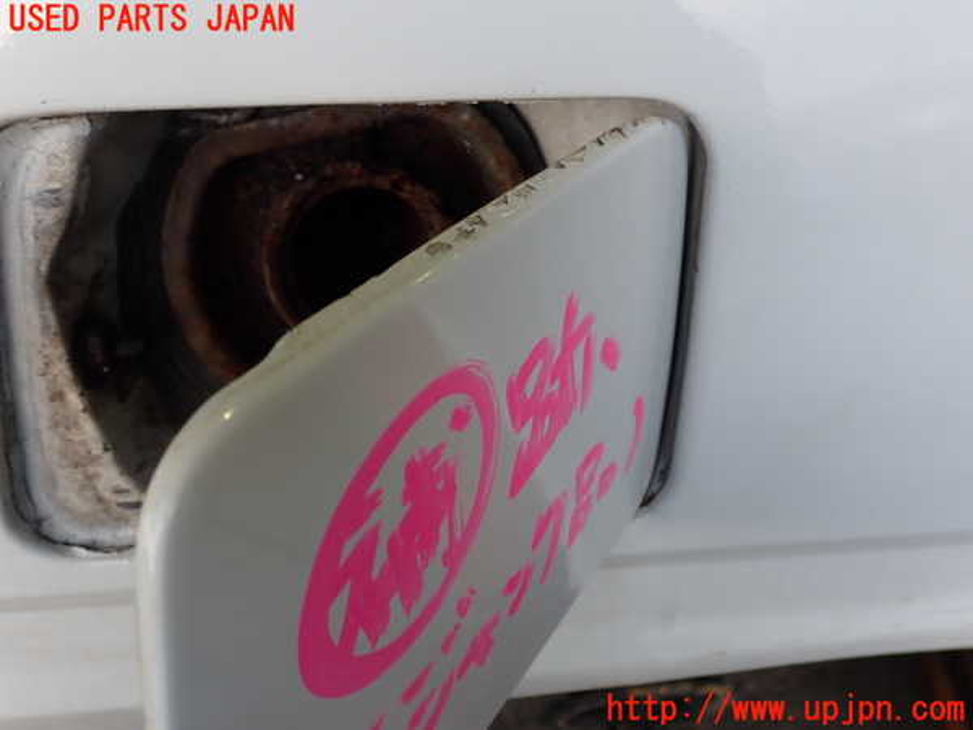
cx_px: 486
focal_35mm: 30
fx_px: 843
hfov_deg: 60.0
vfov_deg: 46.8
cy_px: 365
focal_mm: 5.4
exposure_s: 1/80
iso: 100
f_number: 3.2
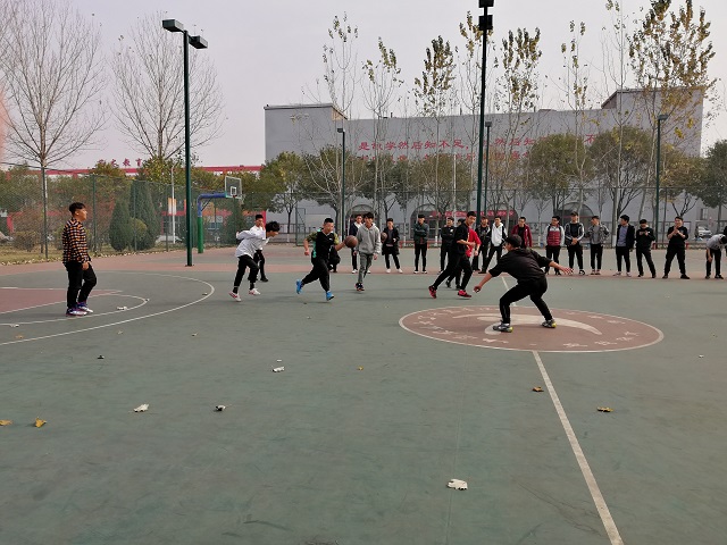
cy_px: 272
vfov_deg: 53.1
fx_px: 546
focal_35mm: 26
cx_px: 364
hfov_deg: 67.3
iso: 50
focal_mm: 3.81
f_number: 2.2
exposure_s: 1/477
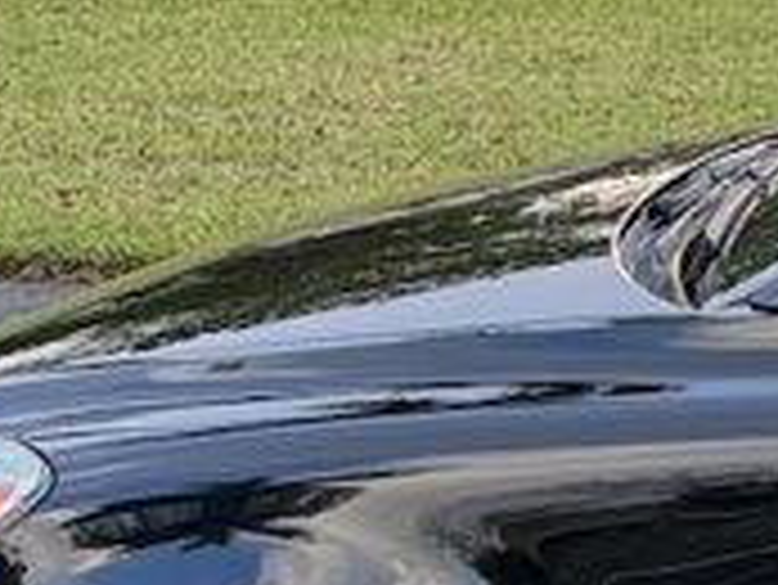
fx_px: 3194
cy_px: -266
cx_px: 1731
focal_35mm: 142
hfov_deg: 11.8
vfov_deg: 10.2
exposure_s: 1/237
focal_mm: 6.76
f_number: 1.78
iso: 80
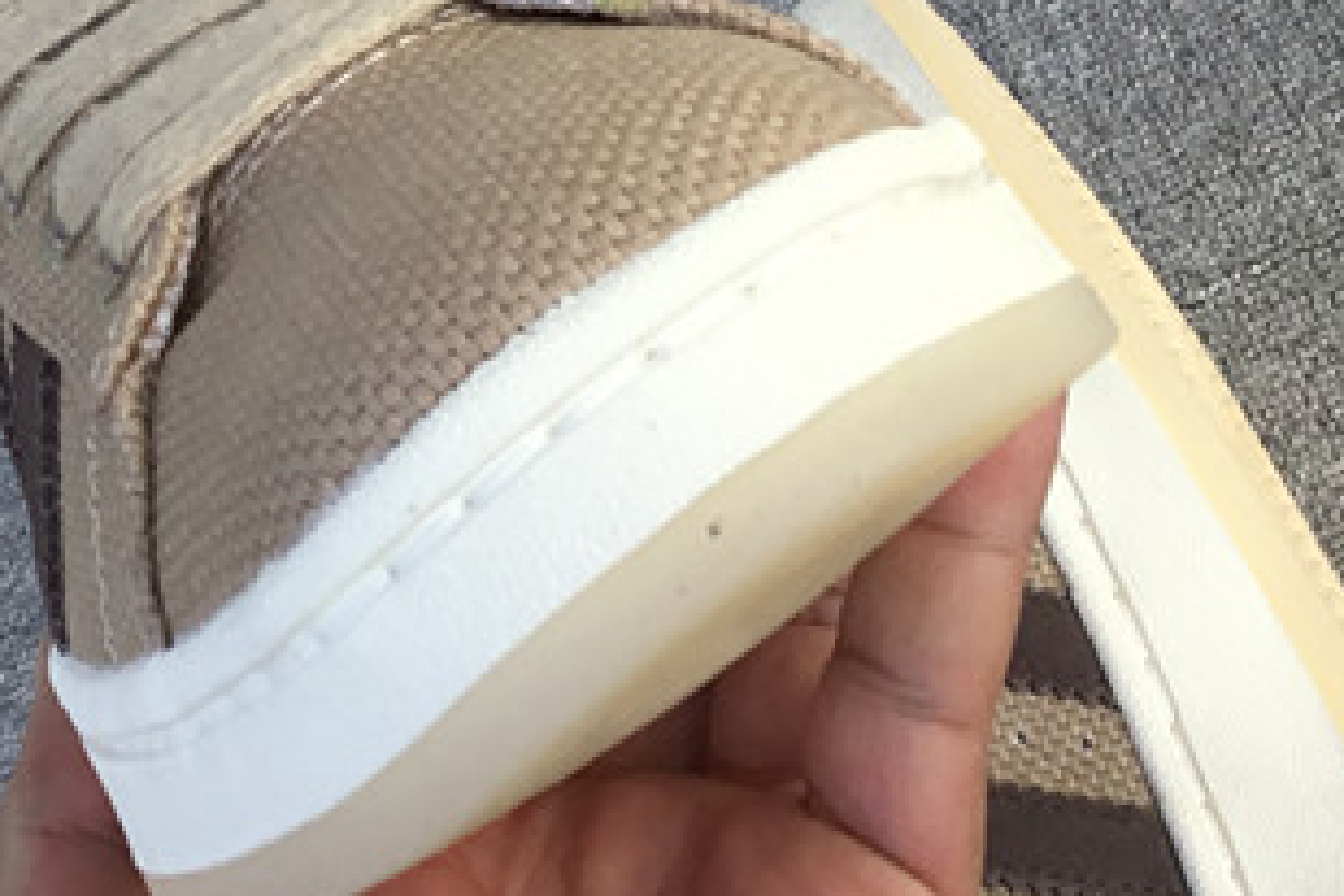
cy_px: -15
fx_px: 3509
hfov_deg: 21.3
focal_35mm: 94
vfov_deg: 14.3
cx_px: 213
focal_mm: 3.3
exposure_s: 1/379
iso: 25
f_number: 2.4
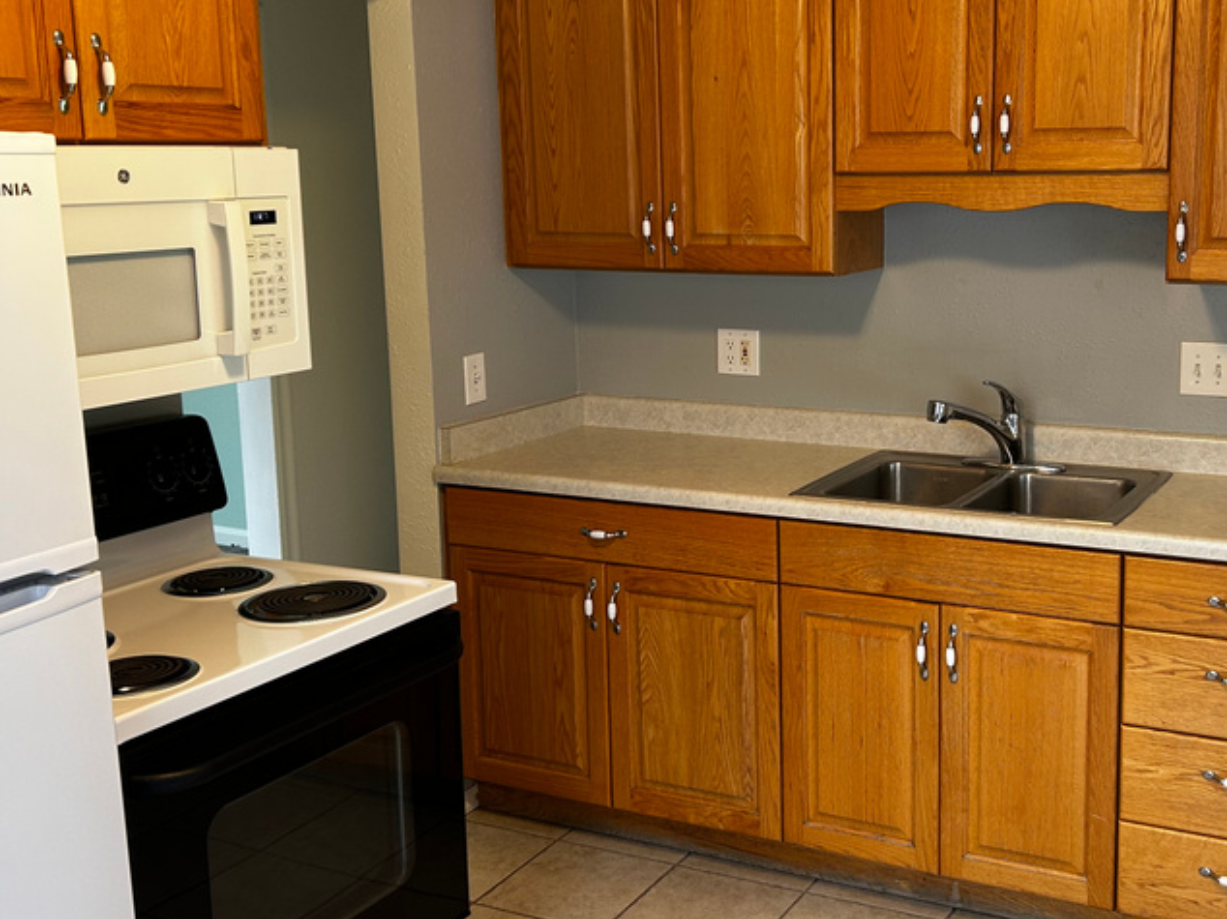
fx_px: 1488
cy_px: 410
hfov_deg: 44.3
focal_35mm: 42
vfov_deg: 34.3
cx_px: 790
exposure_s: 1/60
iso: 64
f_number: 1.5
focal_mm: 5.7
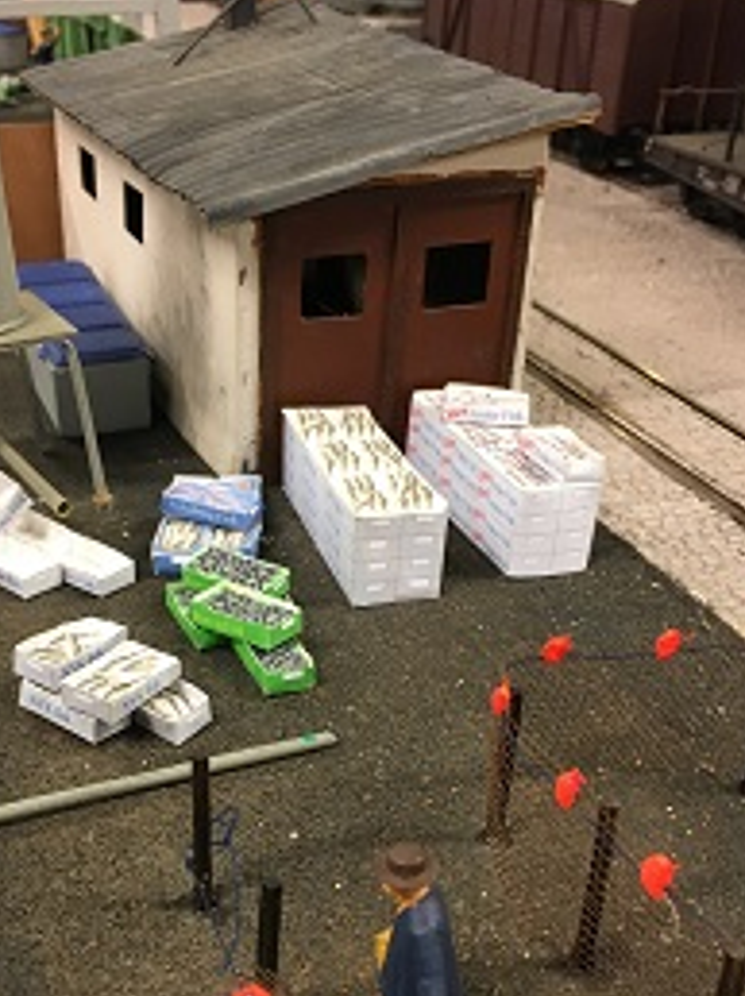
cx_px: 293
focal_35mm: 45
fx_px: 1293
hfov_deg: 32.0
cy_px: 722
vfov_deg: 41.1
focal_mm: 4.15
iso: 100
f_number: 2.2
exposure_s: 1/33
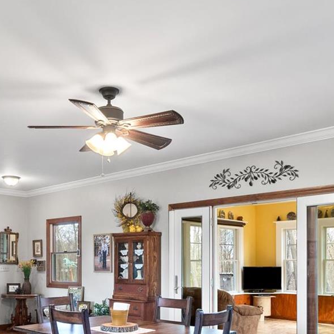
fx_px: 404
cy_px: 268
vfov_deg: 42.9
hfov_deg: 44.7
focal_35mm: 37
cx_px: 131
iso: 400
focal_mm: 8
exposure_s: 1/5
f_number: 8
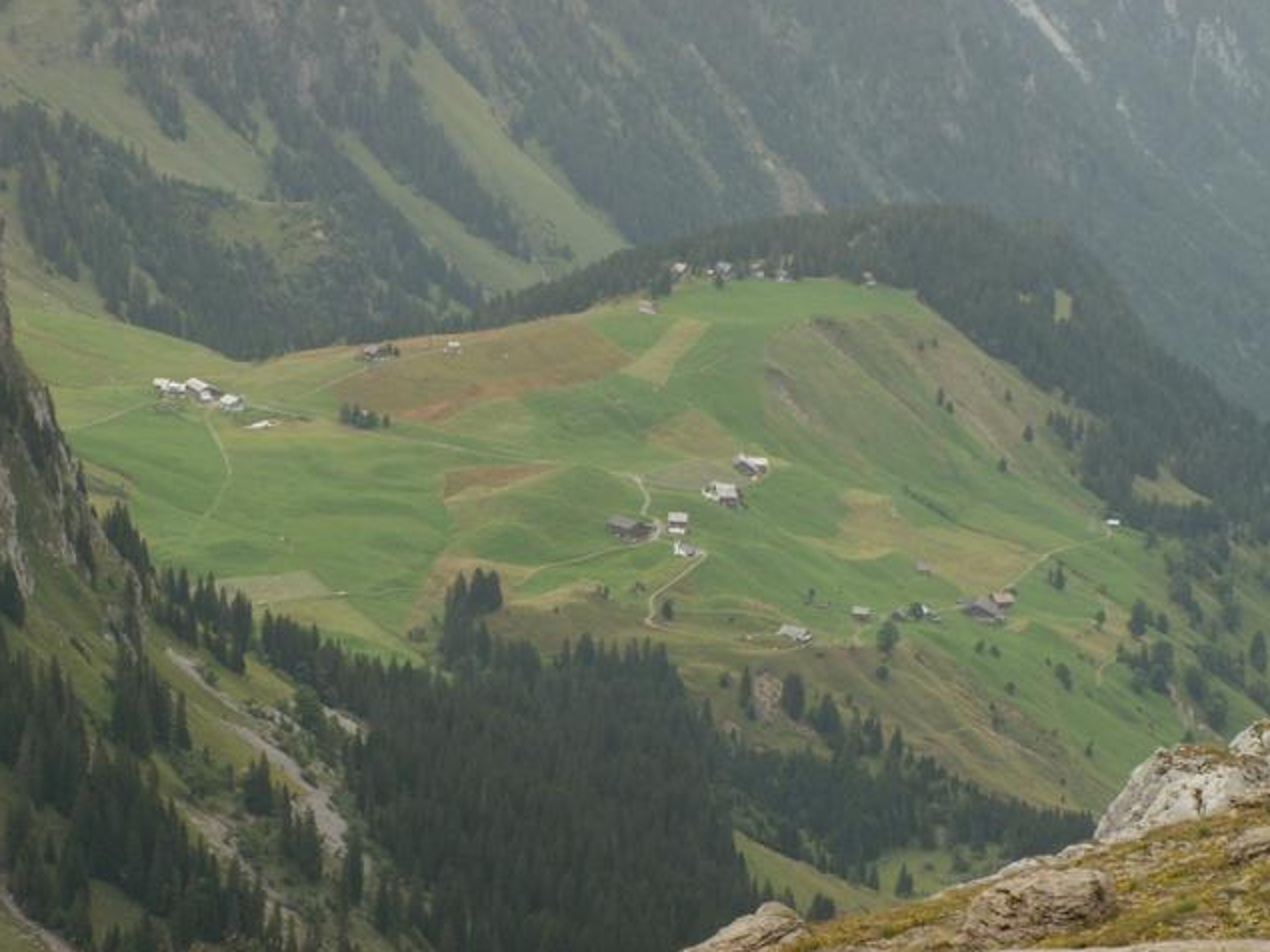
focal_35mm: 119
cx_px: 636
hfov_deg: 16.6
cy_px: 474
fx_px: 4365
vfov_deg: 12.4
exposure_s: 1/50
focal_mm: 19.32
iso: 50
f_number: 7.1
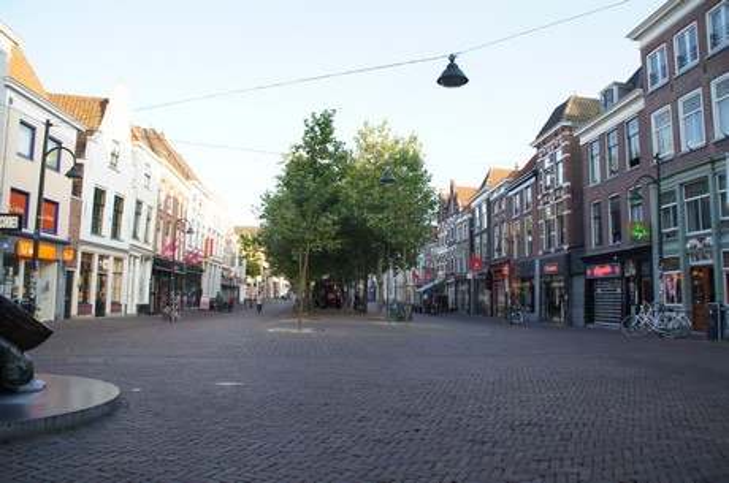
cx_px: 364
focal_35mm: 27
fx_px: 546
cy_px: 242
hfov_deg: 67.5
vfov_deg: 47.8
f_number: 5.6
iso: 100
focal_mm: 18
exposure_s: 1/80
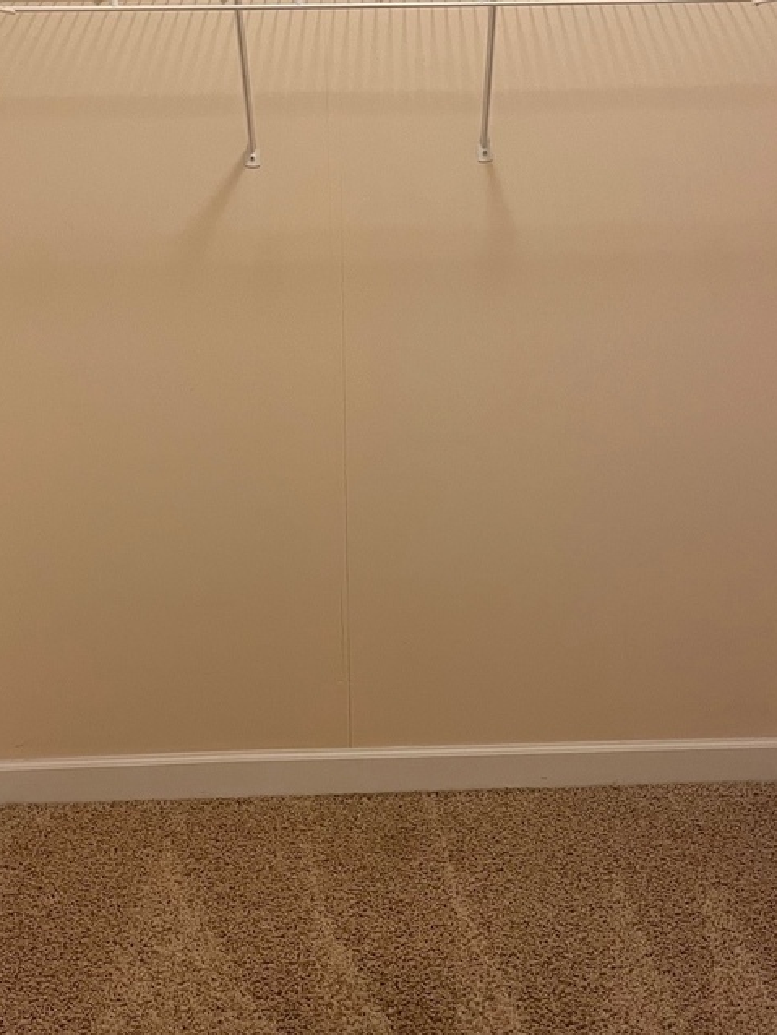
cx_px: 381
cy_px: 509
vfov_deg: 42.9
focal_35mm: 44
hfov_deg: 32.9
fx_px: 1316
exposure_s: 1/60
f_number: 1.6
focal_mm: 4.2
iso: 320
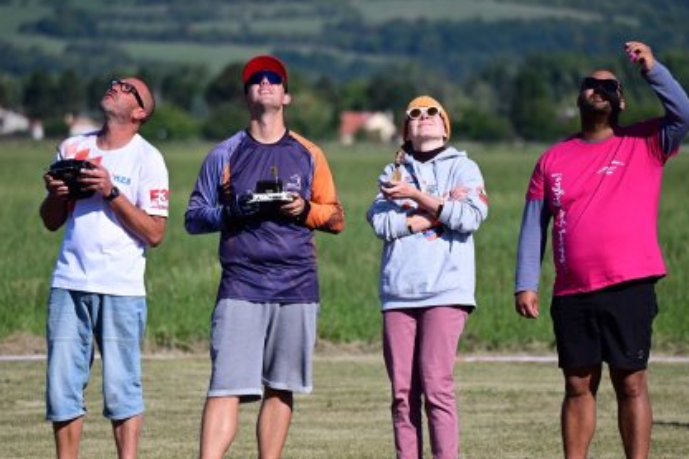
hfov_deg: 6.0
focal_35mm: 346
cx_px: 328
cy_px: 253
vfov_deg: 4.0
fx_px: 6622
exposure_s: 1/5000
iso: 800
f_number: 6
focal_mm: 290
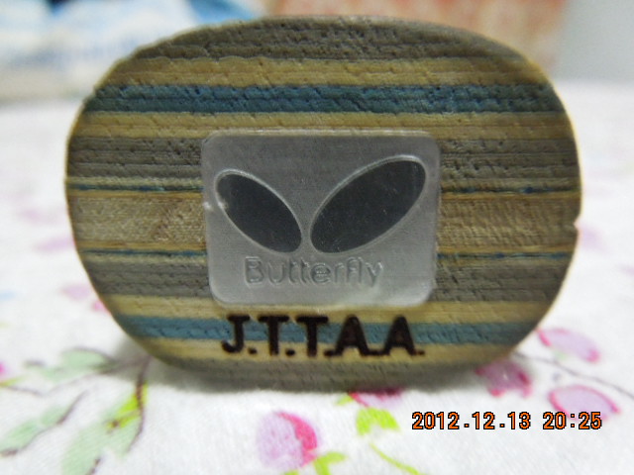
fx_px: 458
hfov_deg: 69.4
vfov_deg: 54.9
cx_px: 317
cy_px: 238
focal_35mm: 25
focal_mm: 4.5
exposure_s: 1/2
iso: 800
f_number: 3.3
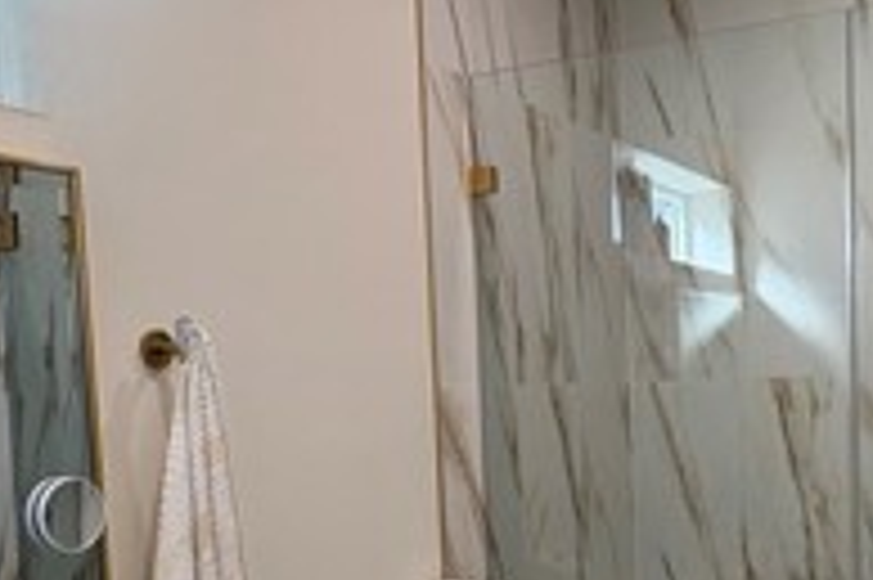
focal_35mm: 48
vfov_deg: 27.3
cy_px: 490
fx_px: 1163
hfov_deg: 40.6
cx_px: 590
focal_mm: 2.22
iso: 125
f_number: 2.2
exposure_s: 1/120
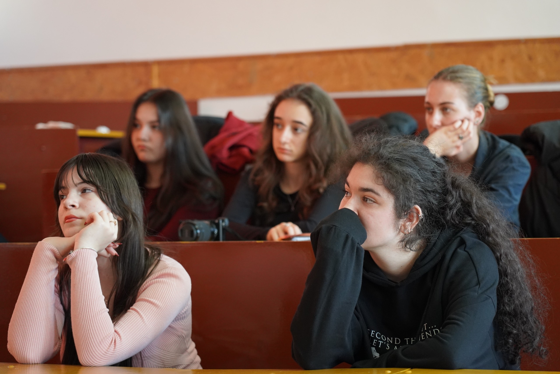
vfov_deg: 13.0
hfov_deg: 19.5
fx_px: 1633
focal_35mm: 105
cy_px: 187
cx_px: 280
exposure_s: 1/160
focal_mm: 105
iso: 4000
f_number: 4
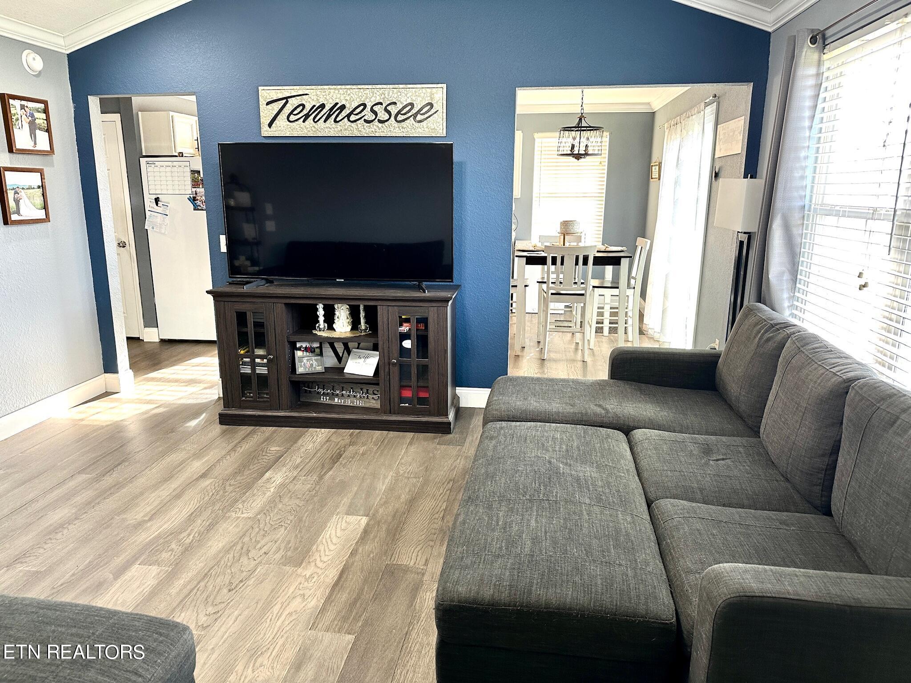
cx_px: 456
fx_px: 632
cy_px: 342
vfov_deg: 56.8
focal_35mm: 24
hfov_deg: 71.6
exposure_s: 1/60
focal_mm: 6.86
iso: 125
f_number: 1.78
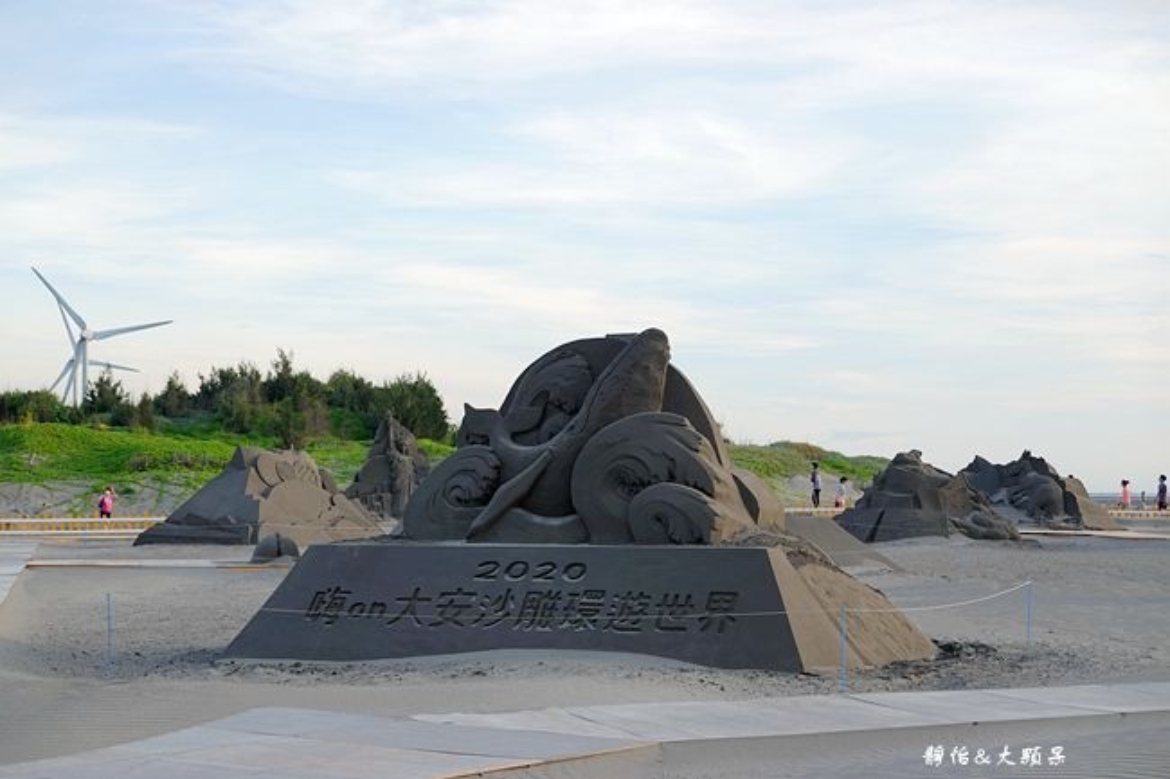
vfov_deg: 17.3
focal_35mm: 79
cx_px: 585
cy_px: 390
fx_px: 2567
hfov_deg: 25.7
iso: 125
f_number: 4
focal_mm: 29.1
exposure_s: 1/200
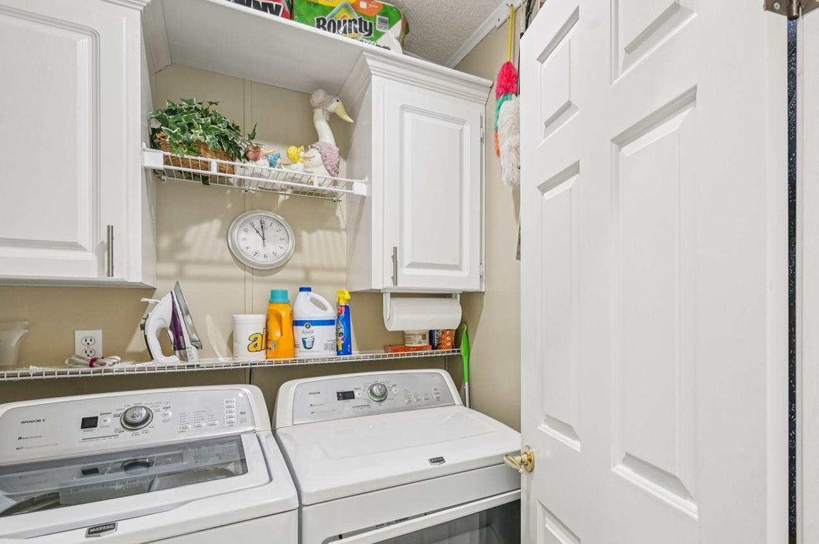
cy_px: 322
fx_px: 454
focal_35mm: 20
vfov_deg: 61.3
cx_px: 507
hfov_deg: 82.6
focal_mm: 16
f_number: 8
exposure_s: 1/13
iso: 400
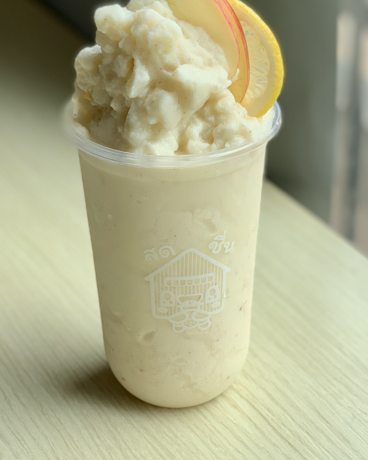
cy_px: 52
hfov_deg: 14.8
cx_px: 183
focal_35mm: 104
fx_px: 1416
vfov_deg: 18.2
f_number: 2.4
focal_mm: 6
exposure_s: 1/122
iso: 16
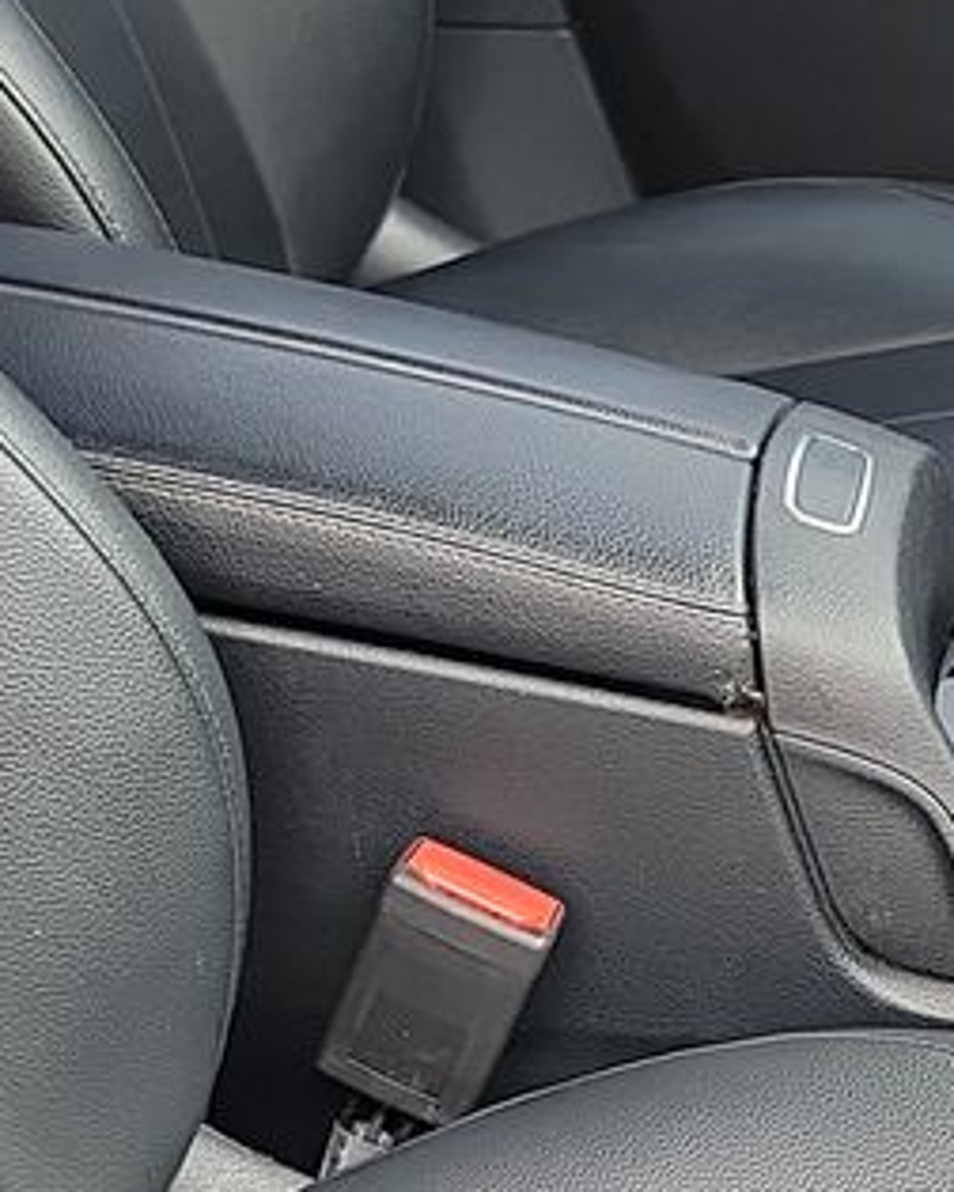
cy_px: 920
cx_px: 988
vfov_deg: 16.1
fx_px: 4200
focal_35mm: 119
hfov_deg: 12.8
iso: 72
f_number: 1.8
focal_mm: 6.7
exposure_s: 1/59
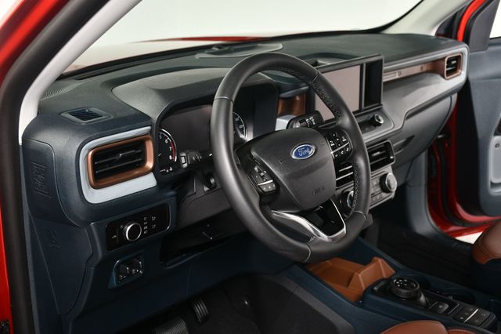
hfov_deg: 41.1
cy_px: 167
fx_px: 668
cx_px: 250
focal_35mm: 48
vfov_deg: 28.0
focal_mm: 32
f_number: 4.5
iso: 100
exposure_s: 1/160
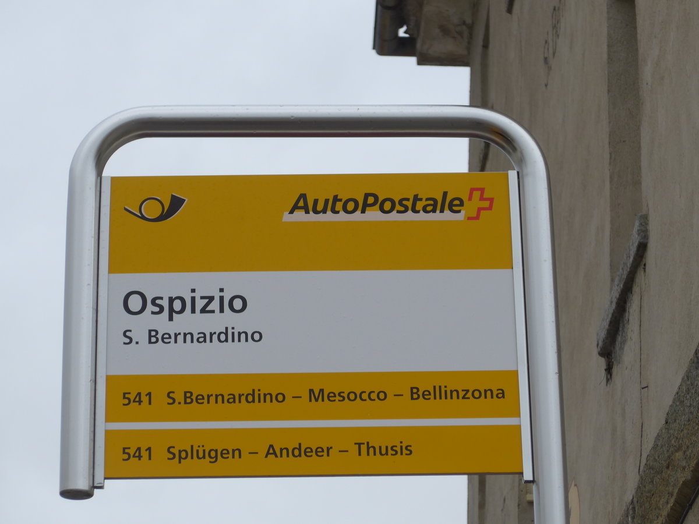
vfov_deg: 10.6
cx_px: 350
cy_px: 262
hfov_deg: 14.1
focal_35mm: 140
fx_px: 2827
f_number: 5.4
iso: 80
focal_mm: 27.3
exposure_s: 1/250
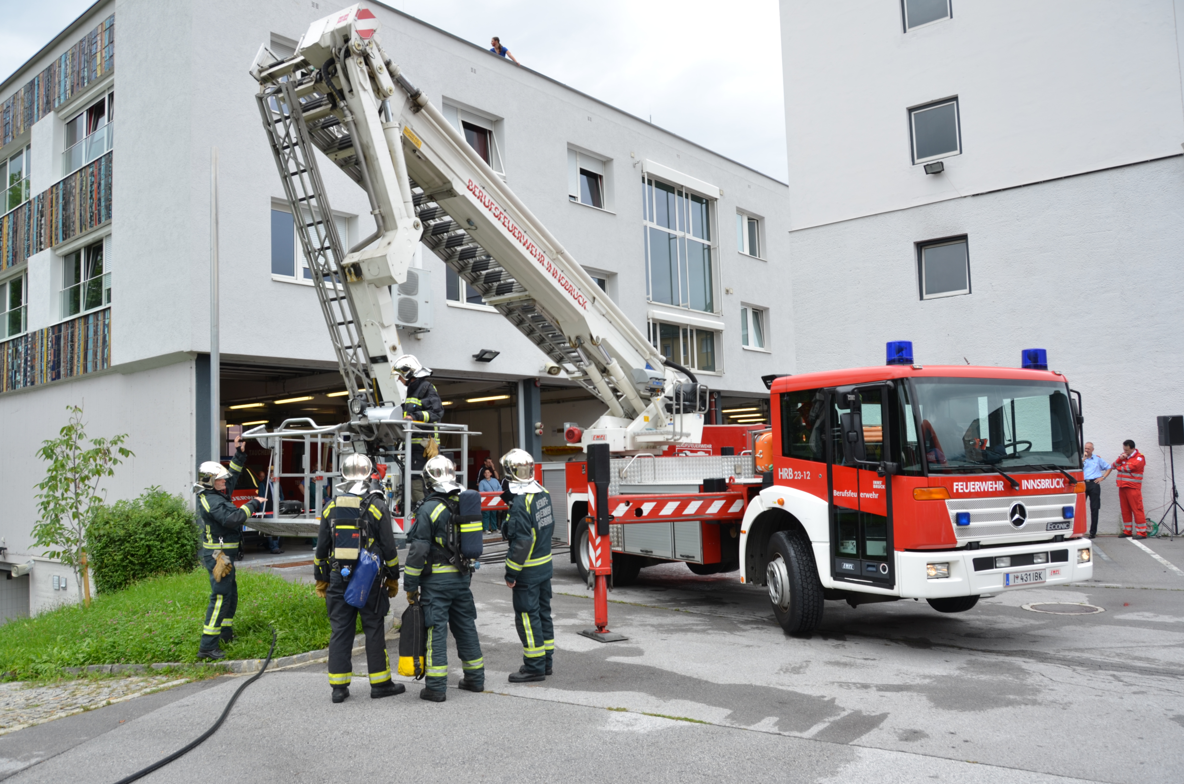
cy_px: 392
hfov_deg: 67.5
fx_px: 886
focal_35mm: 27
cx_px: 592
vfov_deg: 47.7
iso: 100
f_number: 6.3
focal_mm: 18
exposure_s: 1/125
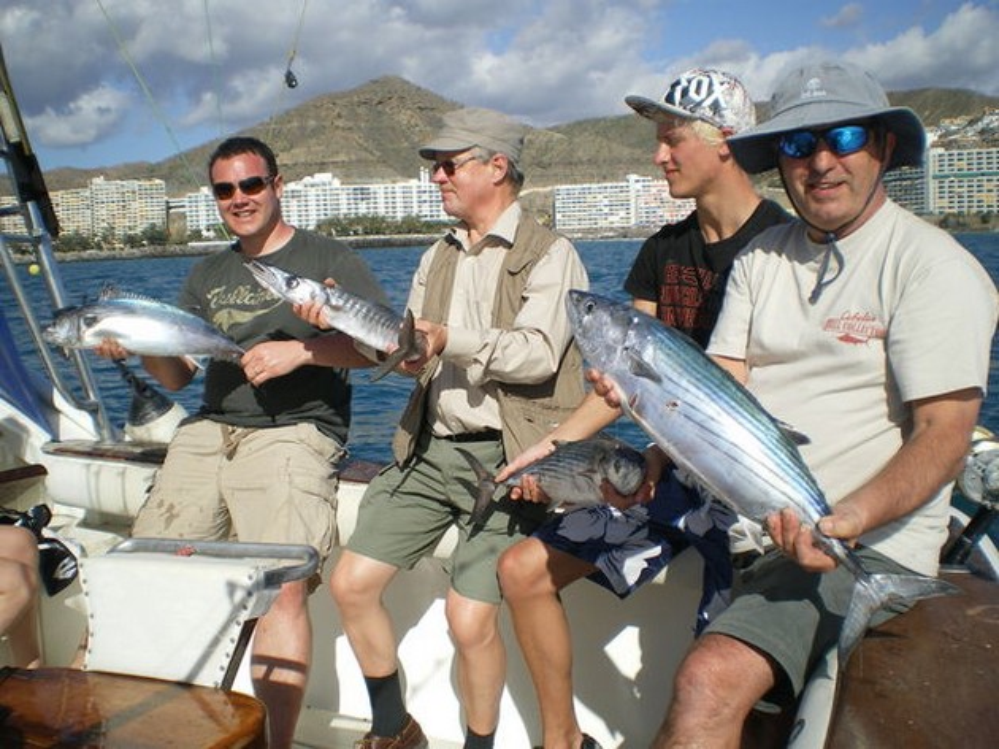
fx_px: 1039
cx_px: 500
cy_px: 374
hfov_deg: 51.4
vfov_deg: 39.6
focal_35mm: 36
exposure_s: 1/640
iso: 50
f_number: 4.6
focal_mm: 6.3
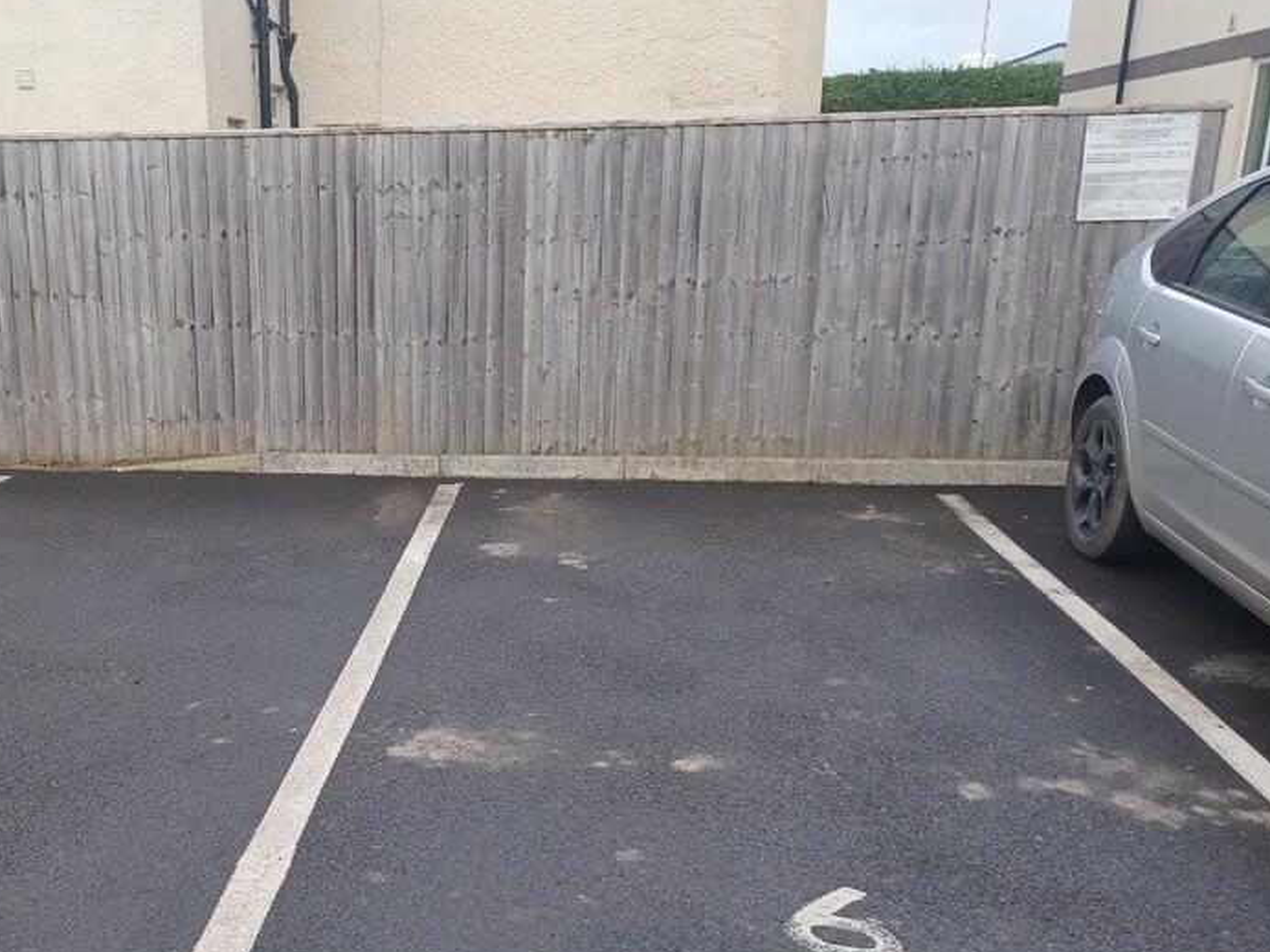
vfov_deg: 38.5
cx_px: 411
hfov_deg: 49.2
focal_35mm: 37
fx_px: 1357
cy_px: 567
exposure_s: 1/100
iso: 50
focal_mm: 4.6
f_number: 1.8
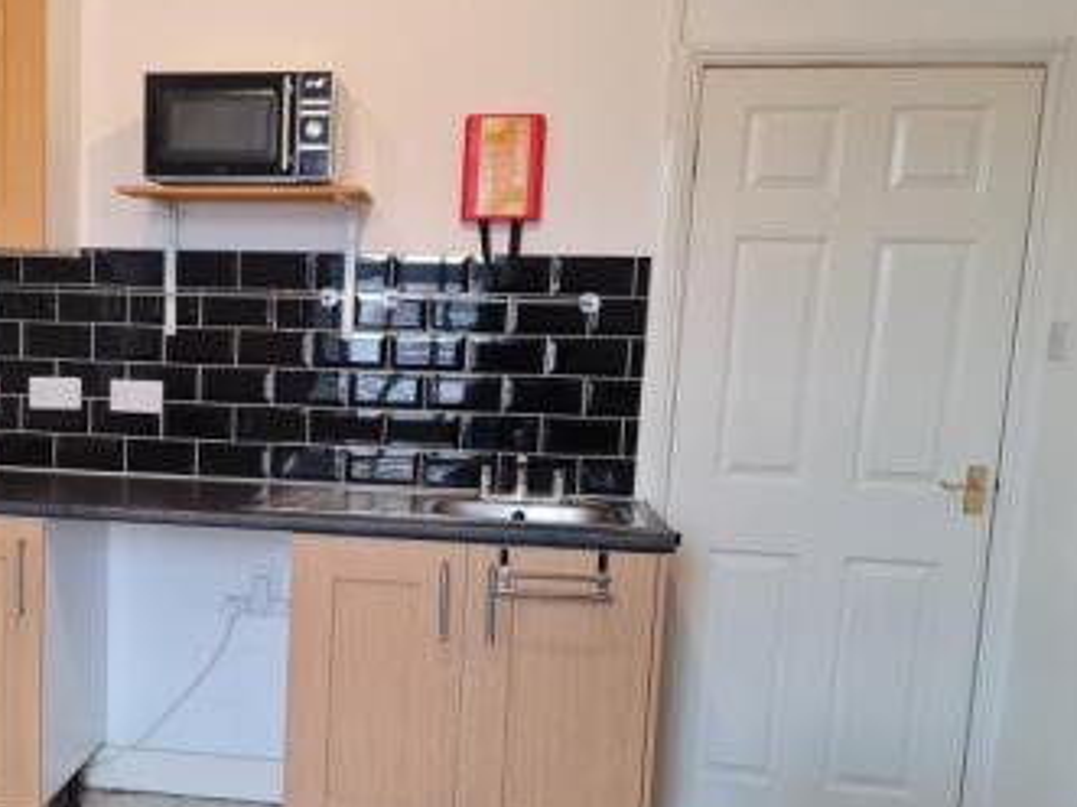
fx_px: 1368
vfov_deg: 32.7
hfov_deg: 41.3
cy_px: 513
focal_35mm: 44
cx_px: 226
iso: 200
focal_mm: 7
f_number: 1.8
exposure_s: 1/50
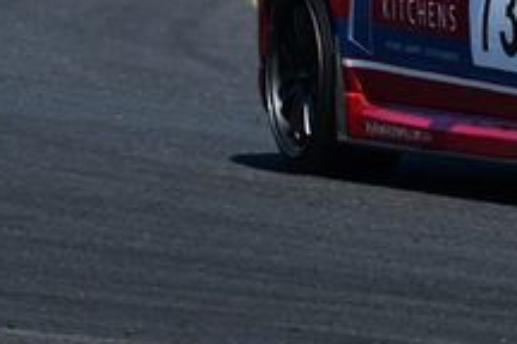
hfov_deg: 1.9
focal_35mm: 1111
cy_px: -186
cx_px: 811
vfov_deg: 1.2
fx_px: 15954
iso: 400
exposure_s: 1/640
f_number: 11
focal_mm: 200
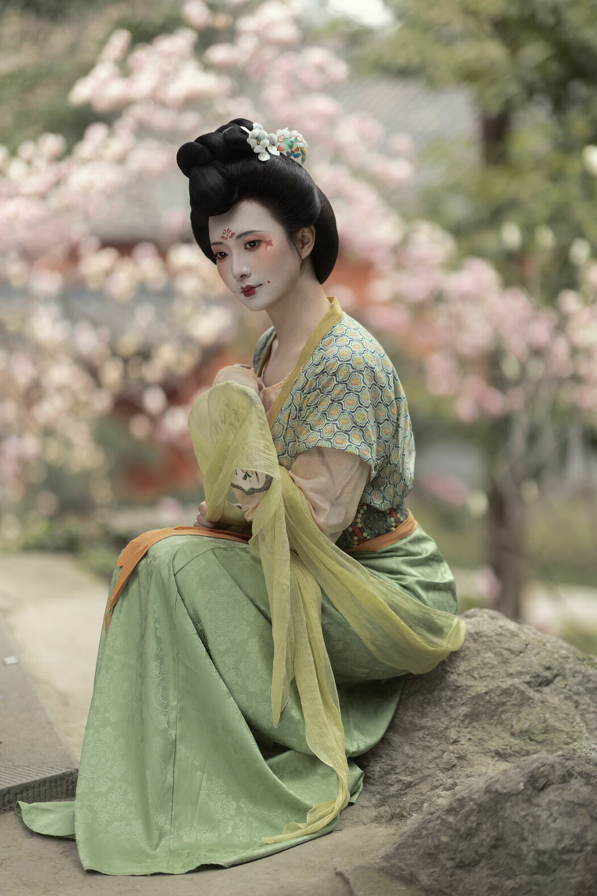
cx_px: 298
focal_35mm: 85
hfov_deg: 16.1
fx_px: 2114
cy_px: 448
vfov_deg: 23.9
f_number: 1.4
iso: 100
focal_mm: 85
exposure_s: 1/500
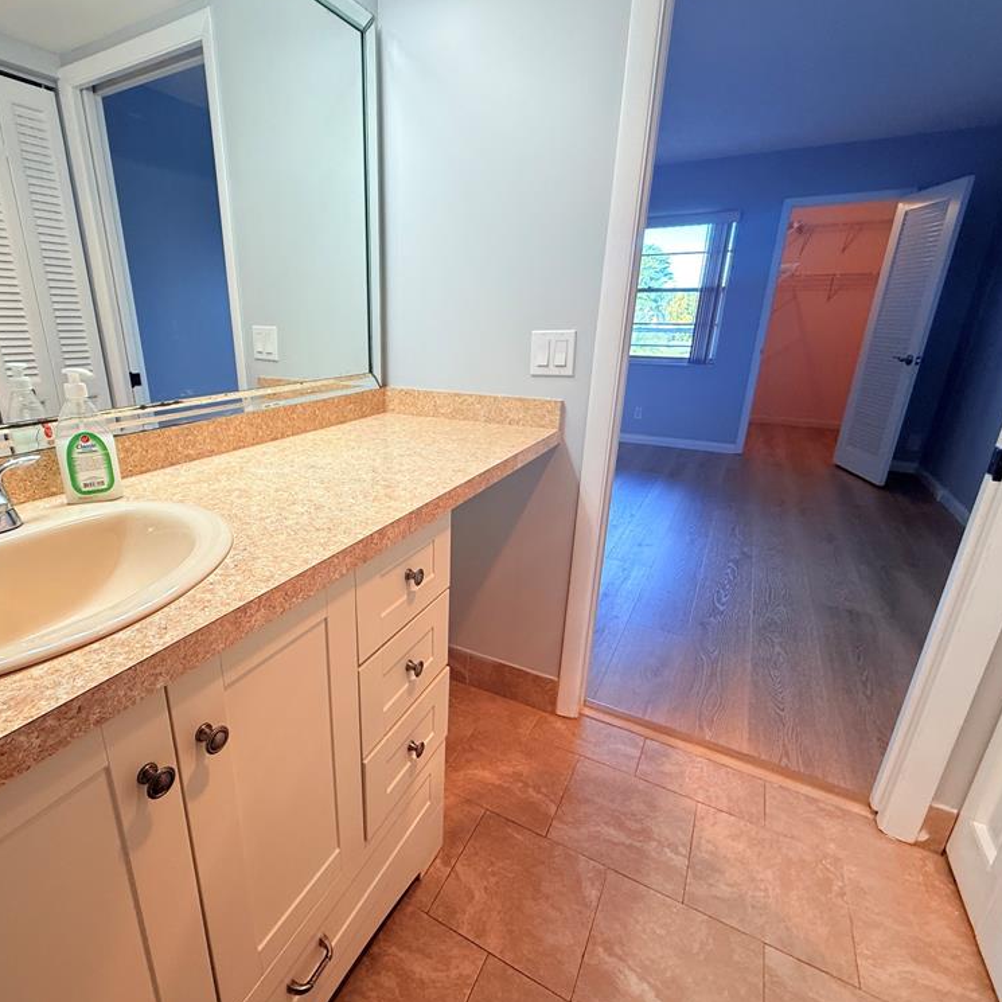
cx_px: 416
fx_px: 557
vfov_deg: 84.0
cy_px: 503
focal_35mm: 17
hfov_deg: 83.2
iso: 125
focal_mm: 2.22
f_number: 2.2
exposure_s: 1/120
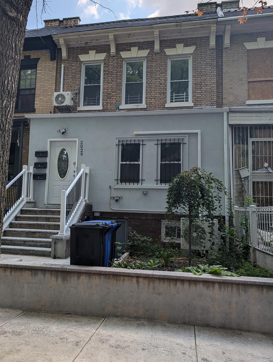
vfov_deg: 61.6
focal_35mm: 29
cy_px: 176
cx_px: 109
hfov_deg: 48.1
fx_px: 304
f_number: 1.68
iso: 19
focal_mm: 6.9
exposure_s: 1/775
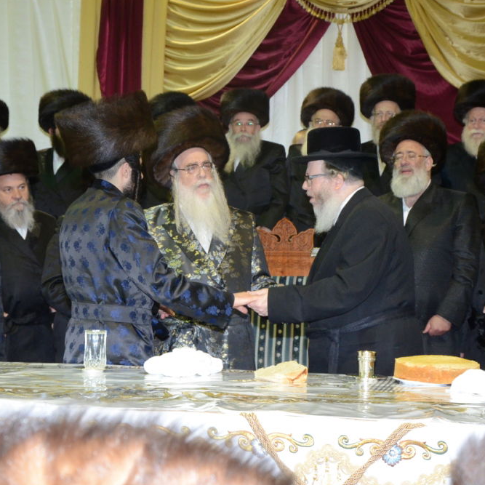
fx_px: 1300
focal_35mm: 82
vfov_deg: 21.1
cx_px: 228
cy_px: 244
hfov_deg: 21.1
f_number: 5.6
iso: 2000
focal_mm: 42
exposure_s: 1/80
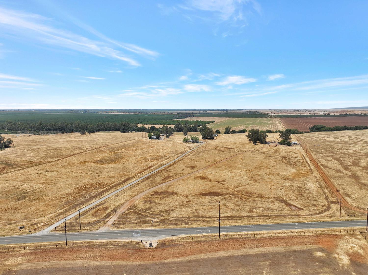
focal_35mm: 24
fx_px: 255
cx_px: 184
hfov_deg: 71.6
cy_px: 138
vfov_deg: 56.8
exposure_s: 1/1600
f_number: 2.8
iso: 100
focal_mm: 12.29
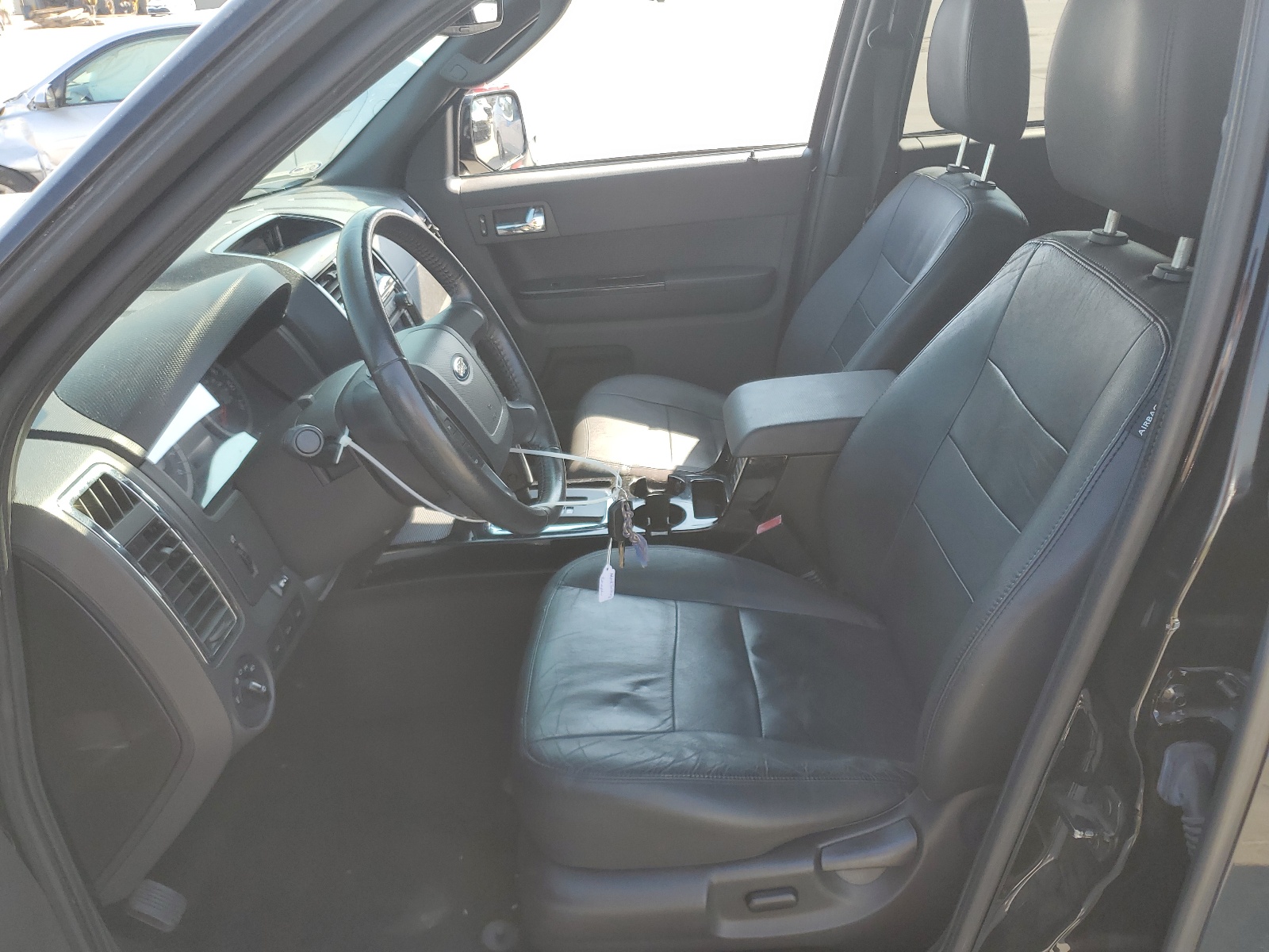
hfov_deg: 67.3
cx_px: 634
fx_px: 953
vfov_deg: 53.1
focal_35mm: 26
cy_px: 476
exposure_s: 1/455
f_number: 1.5
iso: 50
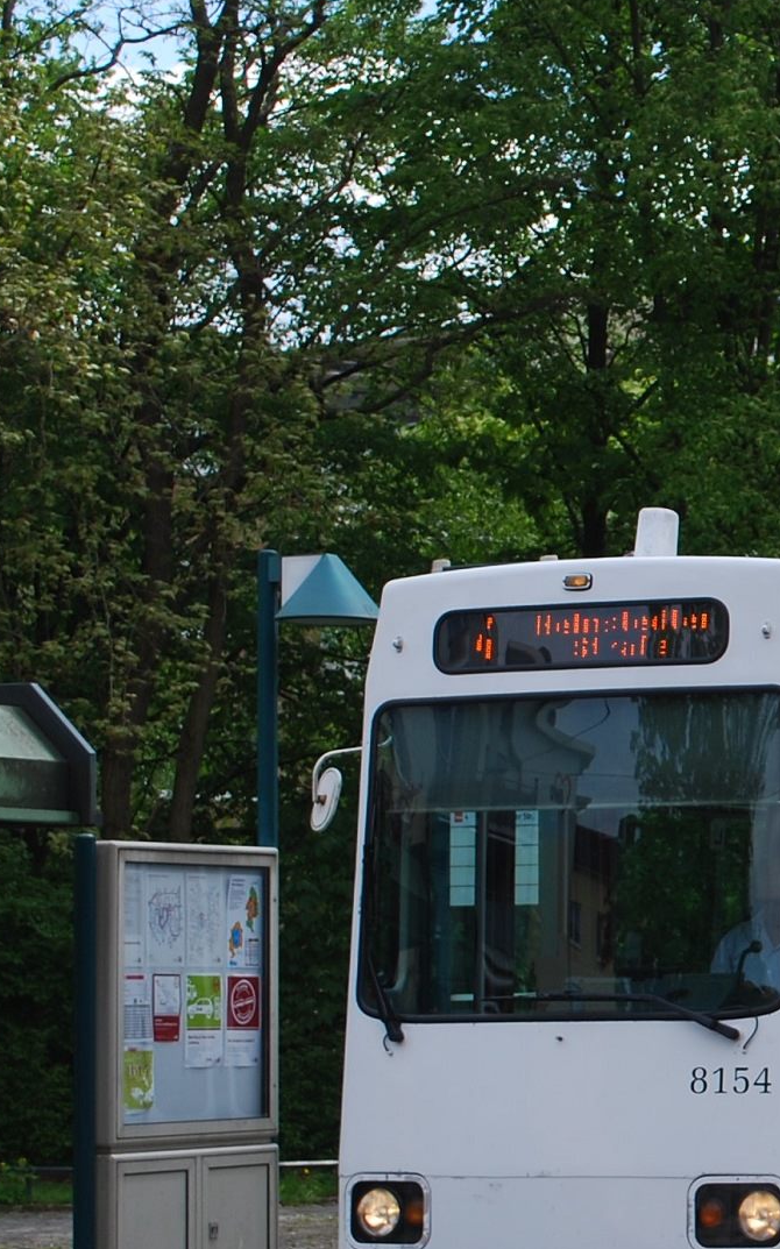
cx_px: 1247
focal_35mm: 137
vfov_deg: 15.2
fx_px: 4663
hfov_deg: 9.3
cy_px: 768
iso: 100
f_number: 7.1
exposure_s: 1/200
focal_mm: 32
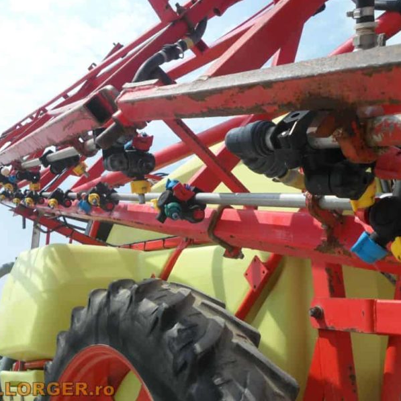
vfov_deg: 51.1
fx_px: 419
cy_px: 200
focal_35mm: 32
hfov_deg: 51.1
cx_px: 209
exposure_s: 1/180
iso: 80
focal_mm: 4.9
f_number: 8.9
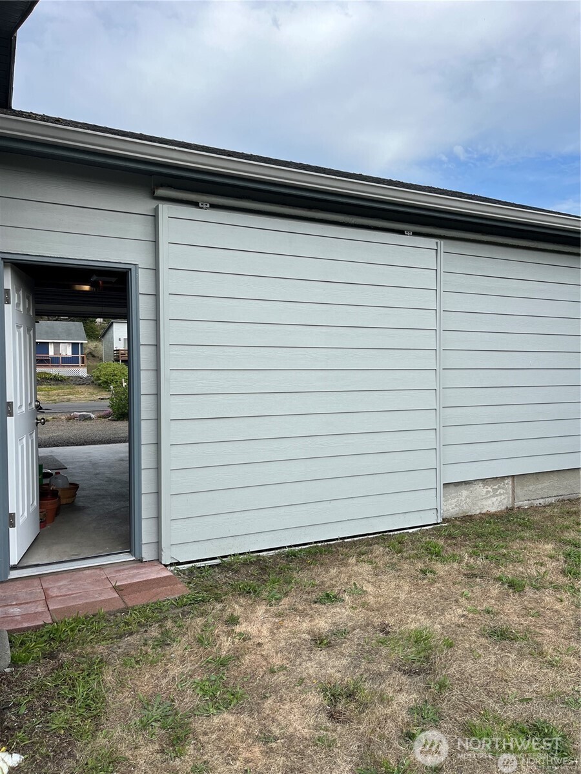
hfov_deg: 53.1
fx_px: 582
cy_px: 387
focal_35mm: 26
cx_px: 290
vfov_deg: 67.3
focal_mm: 5.1
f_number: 1.6
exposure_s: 1/2358
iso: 50
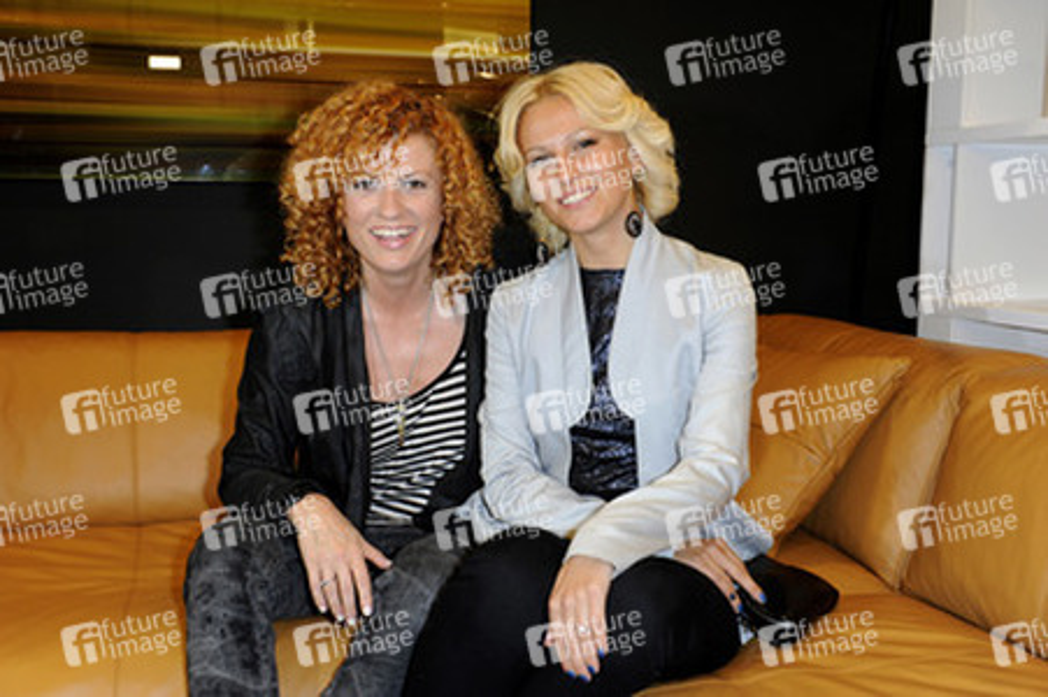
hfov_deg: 50.7
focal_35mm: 38
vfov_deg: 35.0
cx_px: 524
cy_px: 348
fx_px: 1105
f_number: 5.6
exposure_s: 1/80
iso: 1250
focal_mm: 38
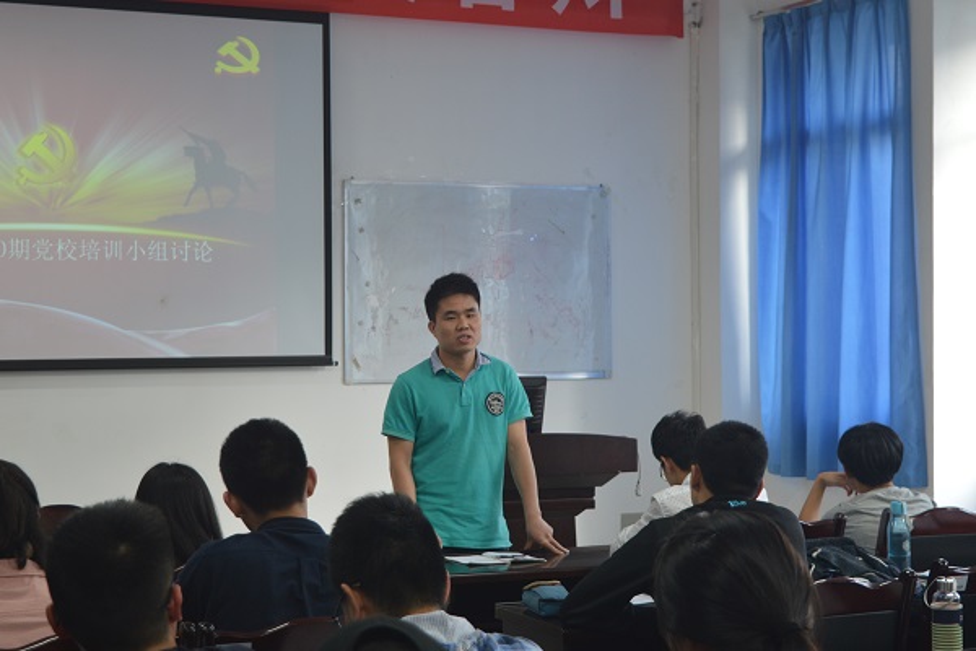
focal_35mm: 68
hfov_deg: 29.9
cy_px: 326
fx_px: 1830
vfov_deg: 20.2
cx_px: 488
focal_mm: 45
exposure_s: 1/30
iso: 400
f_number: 5
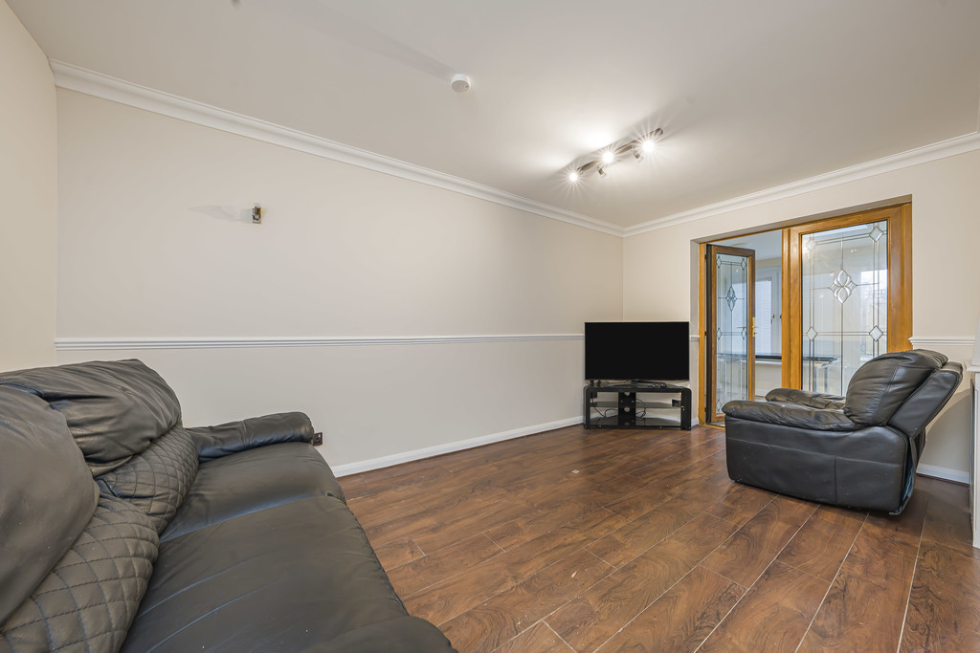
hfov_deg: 112.6
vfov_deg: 90.0
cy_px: 326
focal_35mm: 12
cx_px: 490
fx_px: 327
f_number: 9
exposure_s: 1/5
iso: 320
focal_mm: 12
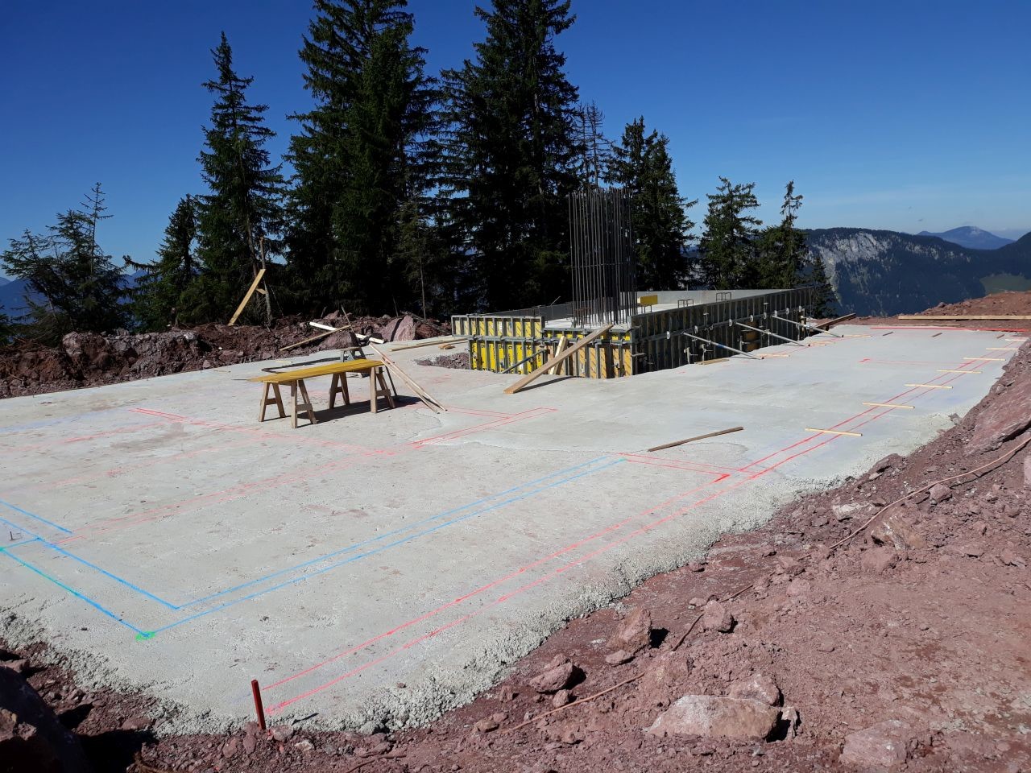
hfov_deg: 65.3
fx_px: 804
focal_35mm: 27
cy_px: 386
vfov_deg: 51.4
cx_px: 516
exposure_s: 1/3205
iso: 40
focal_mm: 3.71
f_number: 1.7
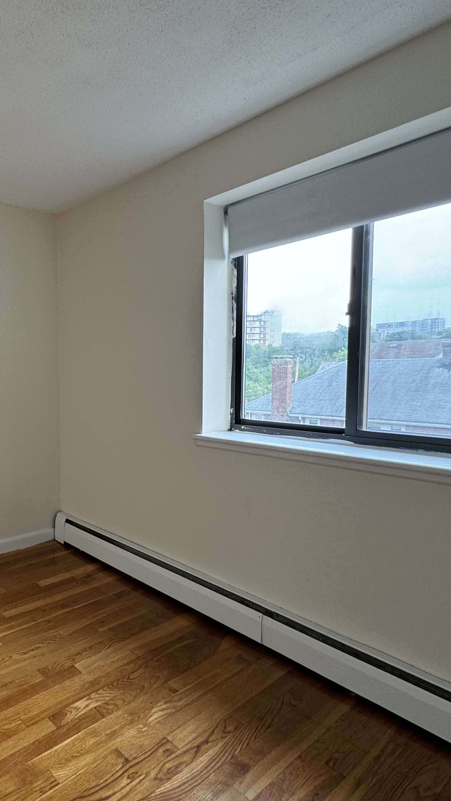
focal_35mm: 21
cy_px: 395
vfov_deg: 83.8
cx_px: 16
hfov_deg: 46.3
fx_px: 446
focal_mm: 2.22
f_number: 2.2
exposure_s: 1/99
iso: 100
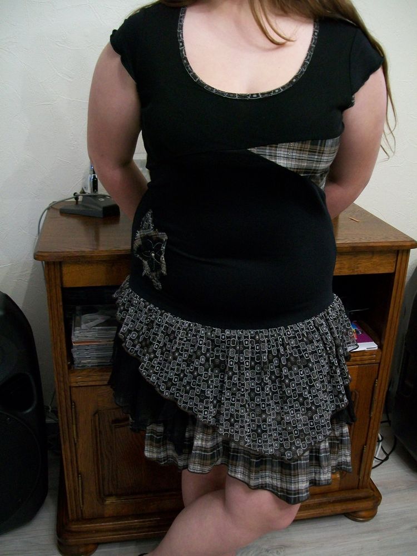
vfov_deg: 54.0
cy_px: 278
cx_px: 208
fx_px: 546
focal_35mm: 34
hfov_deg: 41.8
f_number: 2.7
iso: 200
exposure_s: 1/8
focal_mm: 6.1
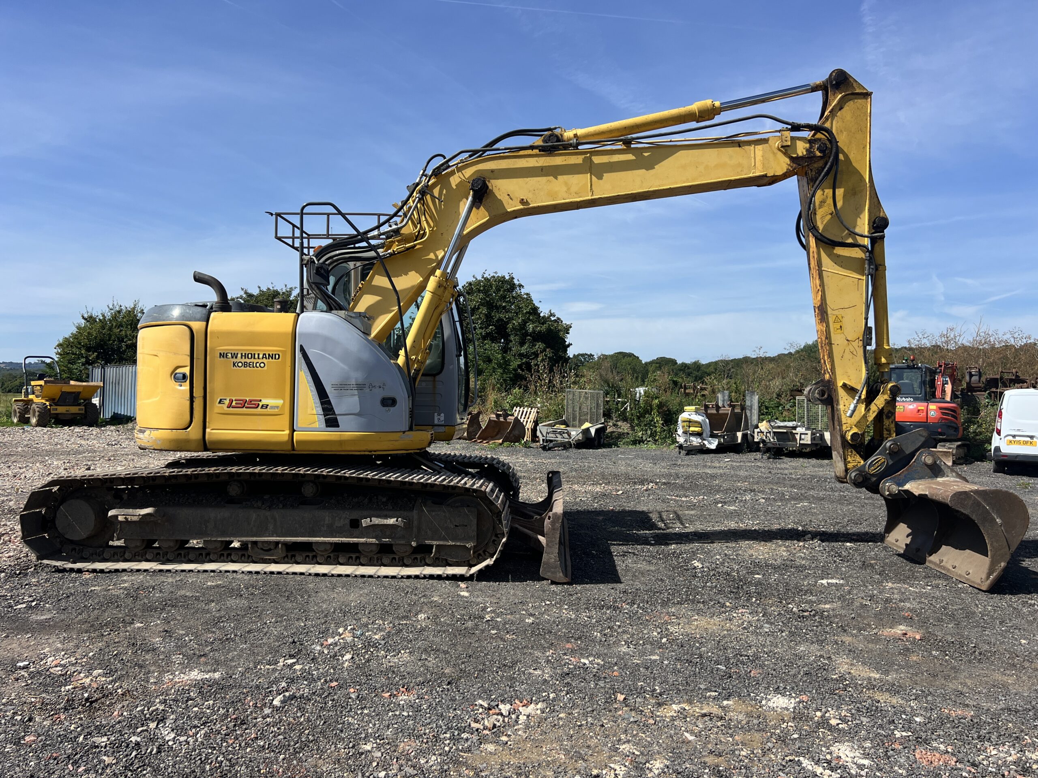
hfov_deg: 67.3
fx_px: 780
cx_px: 519
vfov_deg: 53.1
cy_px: 389
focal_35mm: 26
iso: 50
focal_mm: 5.7
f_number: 1.5
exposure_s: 1/4630
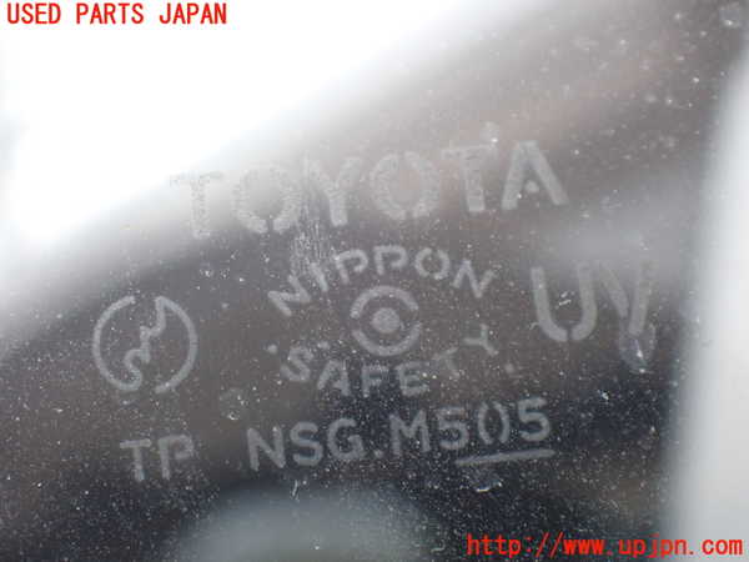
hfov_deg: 19.6
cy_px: 281
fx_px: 2164
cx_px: 374
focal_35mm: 100
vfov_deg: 14.8
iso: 640
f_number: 4.9
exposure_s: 1/400
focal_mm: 18
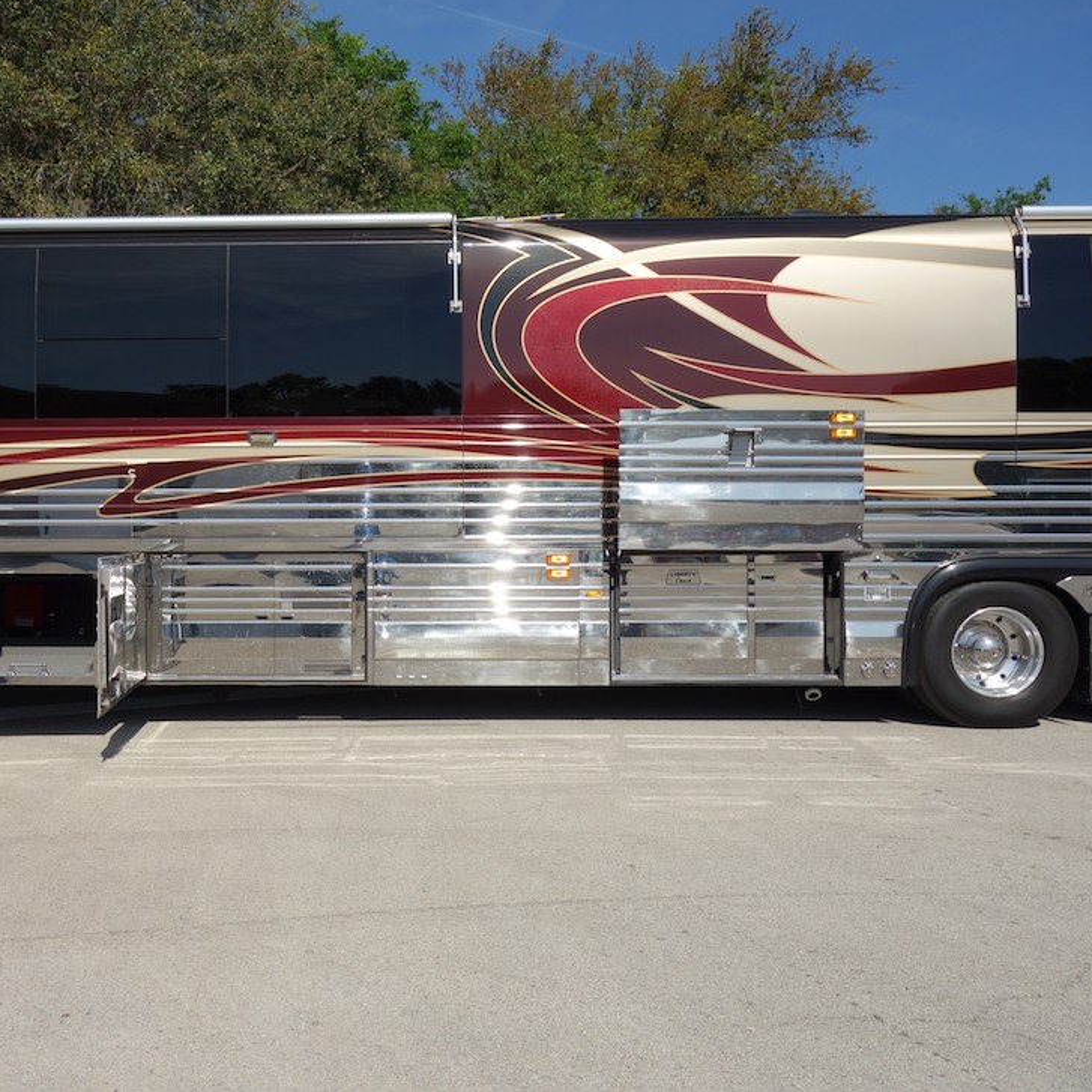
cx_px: 320
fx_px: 1285
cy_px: 543
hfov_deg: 45.0
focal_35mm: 36
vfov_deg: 46.0
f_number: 5.6
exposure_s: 1/800
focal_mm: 10.4
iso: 125
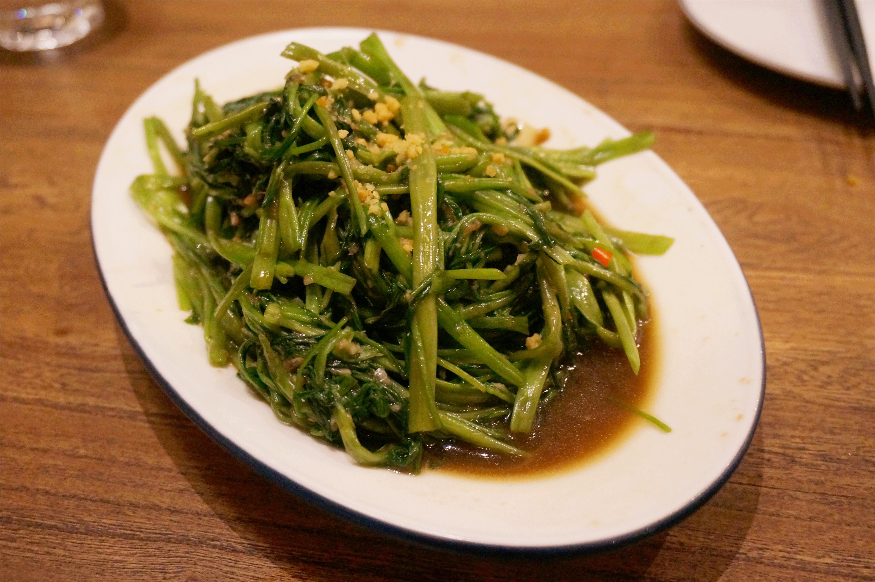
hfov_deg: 48.0
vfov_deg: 32.9
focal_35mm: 40
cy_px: 291
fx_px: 983
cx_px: 438
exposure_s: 1/60
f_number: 4.5
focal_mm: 27
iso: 2000
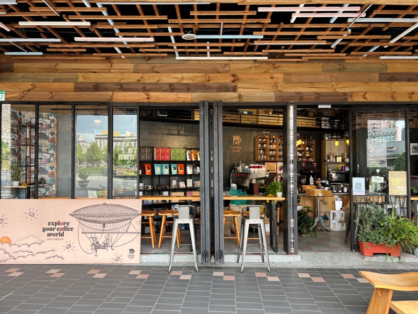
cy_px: 157
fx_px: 314
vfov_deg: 53.1
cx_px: 209
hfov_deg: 67.3
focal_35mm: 26
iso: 80
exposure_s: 1/121
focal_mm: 5.7
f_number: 1.5
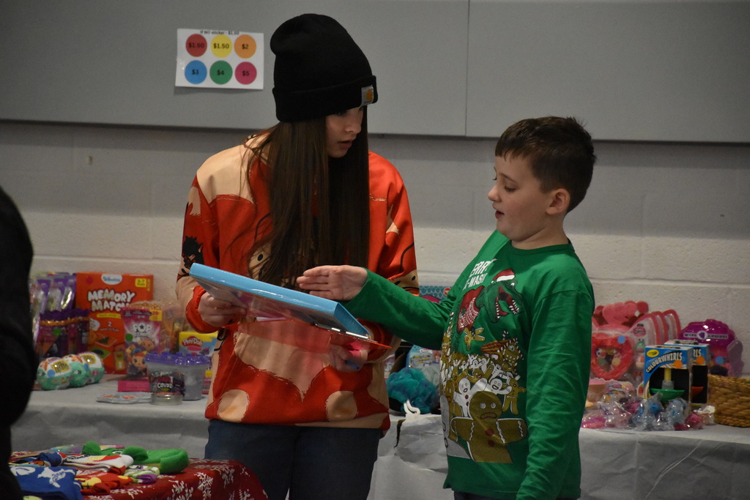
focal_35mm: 210
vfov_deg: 6.5
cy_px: 250
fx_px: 4375
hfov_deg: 9.8
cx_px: 375
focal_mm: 140
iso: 6400
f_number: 5.6
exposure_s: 1/400
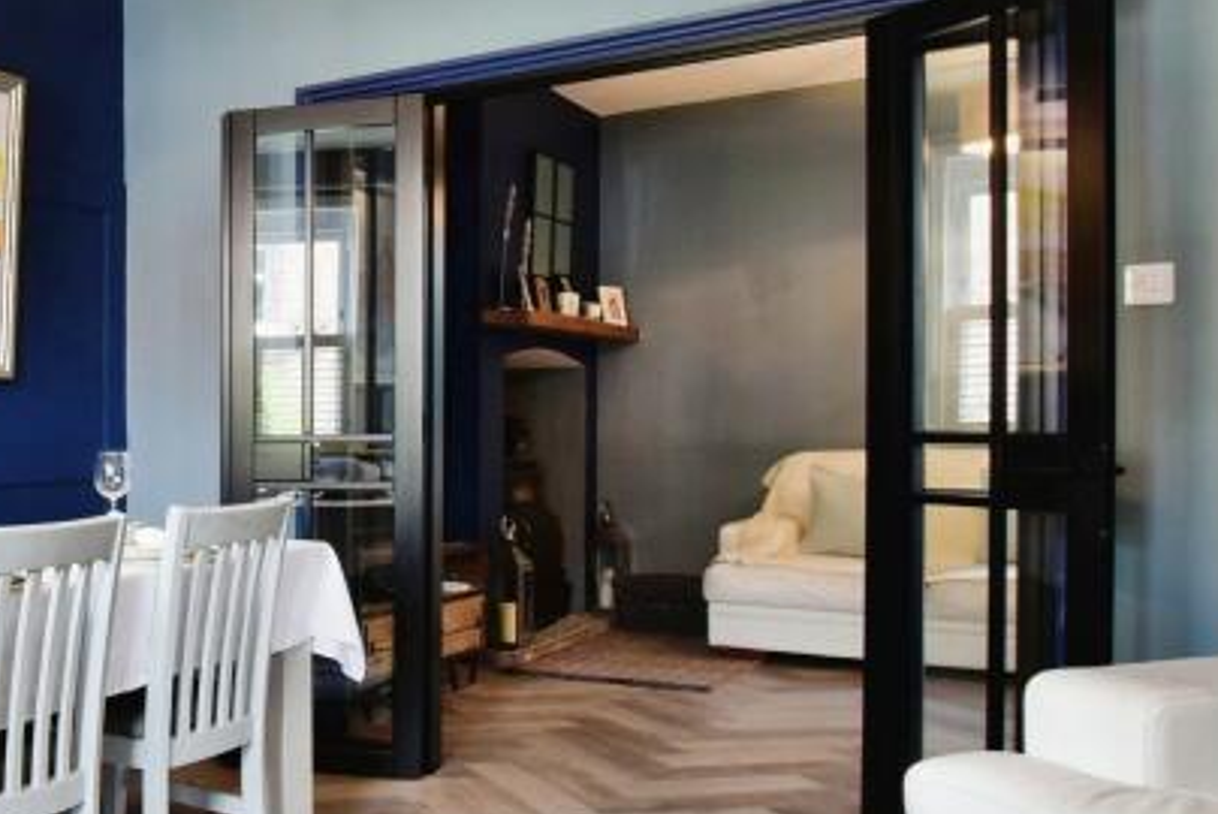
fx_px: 1287
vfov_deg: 35.1
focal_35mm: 38
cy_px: 436
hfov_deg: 45.5
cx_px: 103
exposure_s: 1/13
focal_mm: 10
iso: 640
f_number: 8
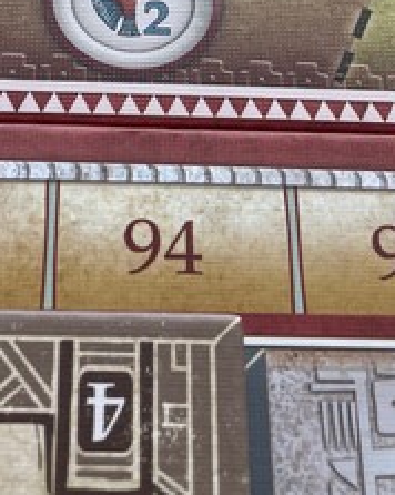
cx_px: 169
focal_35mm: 91
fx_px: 1332
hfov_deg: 16.9
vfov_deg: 20.4
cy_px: -7
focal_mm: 4.2
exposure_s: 1/120
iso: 50
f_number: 1.6
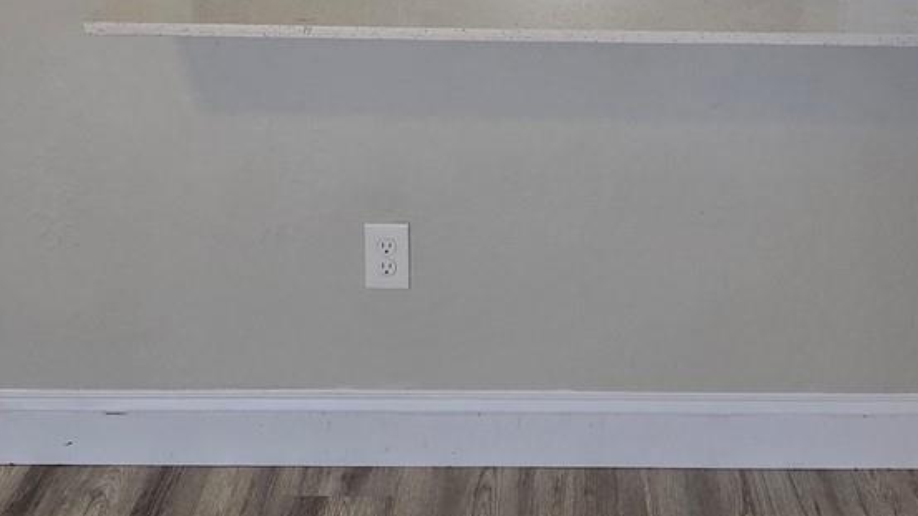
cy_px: -176
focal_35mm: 41
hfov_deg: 49.1
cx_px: 544
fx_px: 998
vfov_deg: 24.7
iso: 64
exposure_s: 1/60
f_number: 2.2
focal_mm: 2.2
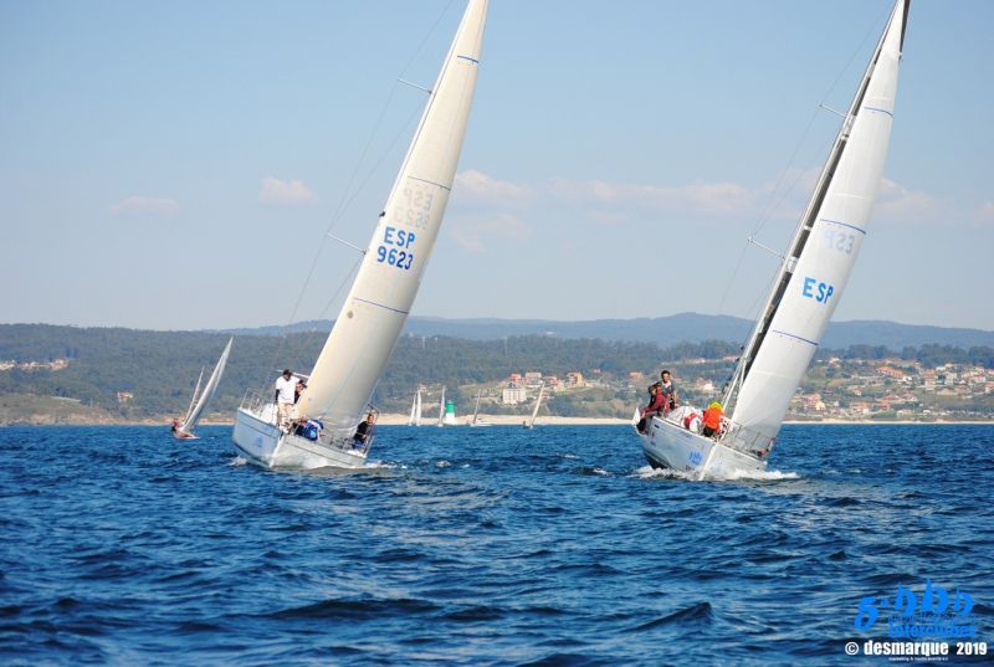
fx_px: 3403
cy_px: 334
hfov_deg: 16.6
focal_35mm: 123
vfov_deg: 11.2
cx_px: 497
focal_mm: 82
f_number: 5.6
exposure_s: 1/500
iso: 100
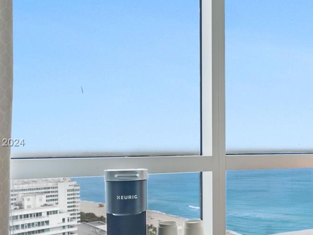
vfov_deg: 38.5
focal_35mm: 37
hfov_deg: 47.4
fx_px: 335
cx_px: 250
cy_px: 143
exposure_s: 1/20
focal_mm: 16
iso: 320
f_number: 4.5
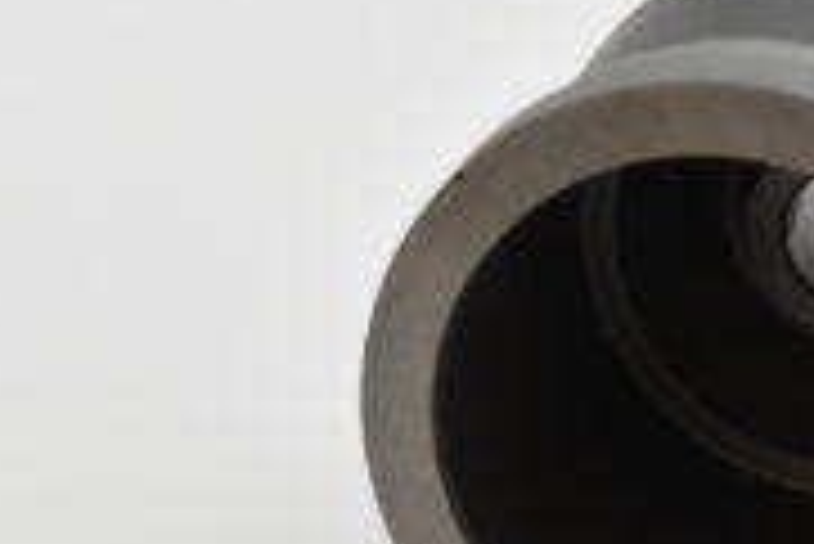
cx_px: 738
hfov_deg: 8.6
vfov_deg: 5.8
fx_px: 5408
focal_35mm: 239
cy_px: 256
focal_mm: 48
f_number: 8
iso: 1600
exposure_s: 1/1250
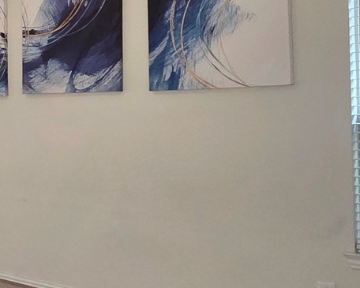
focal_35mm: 57
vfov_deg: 26.6
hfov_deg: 24.9
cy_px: 114
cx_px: -186
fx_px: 607
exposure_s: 1/120
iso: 200
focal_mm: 2.2
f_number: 2.2
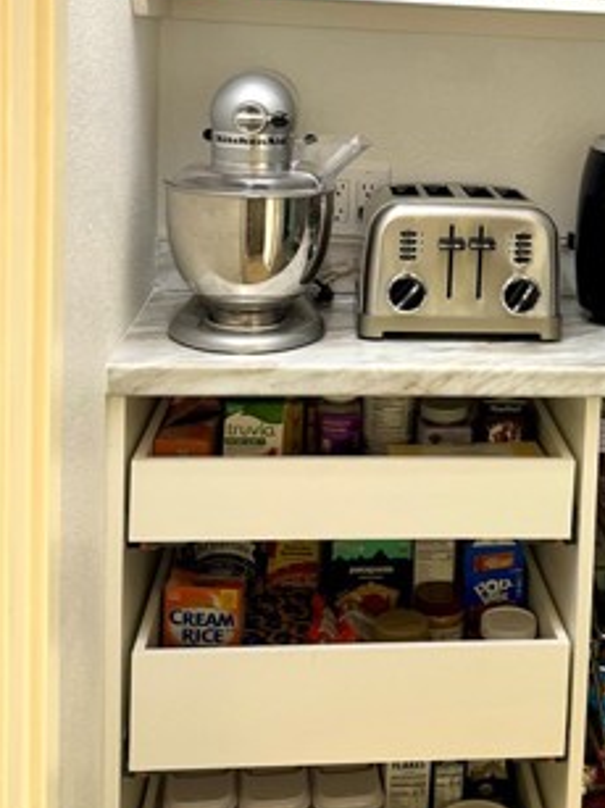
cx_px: 492
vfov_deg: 37.0
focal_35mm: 50
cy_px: 174
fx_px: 1166
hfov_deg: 28.4
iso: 125
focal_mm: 6.76
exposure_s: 1/60
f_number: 1.78
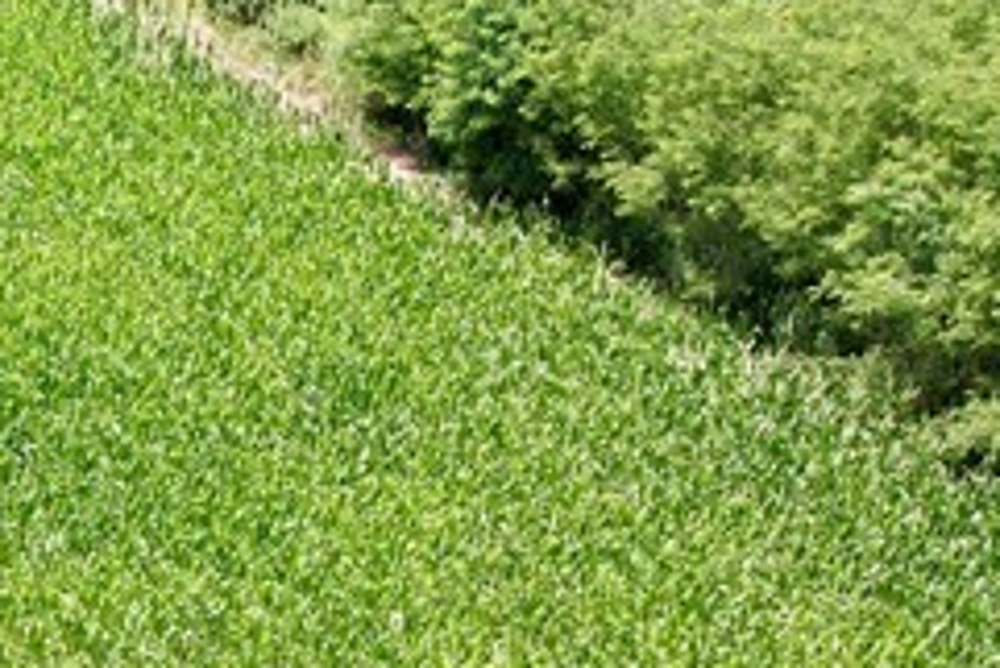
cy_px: 560
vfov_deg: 13.8
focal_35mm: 99
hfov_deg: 18.0
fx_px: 2752
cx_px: -577
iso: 100
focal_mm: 8.38
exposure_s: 1/725
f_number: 2.8
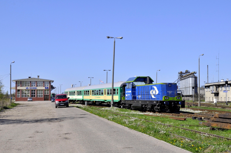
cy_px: 76
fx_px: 327
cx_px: 116
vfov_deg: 26.4
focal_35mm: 51
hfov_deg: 38.9
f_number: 11
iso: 200
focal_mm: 34
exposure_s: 1/500
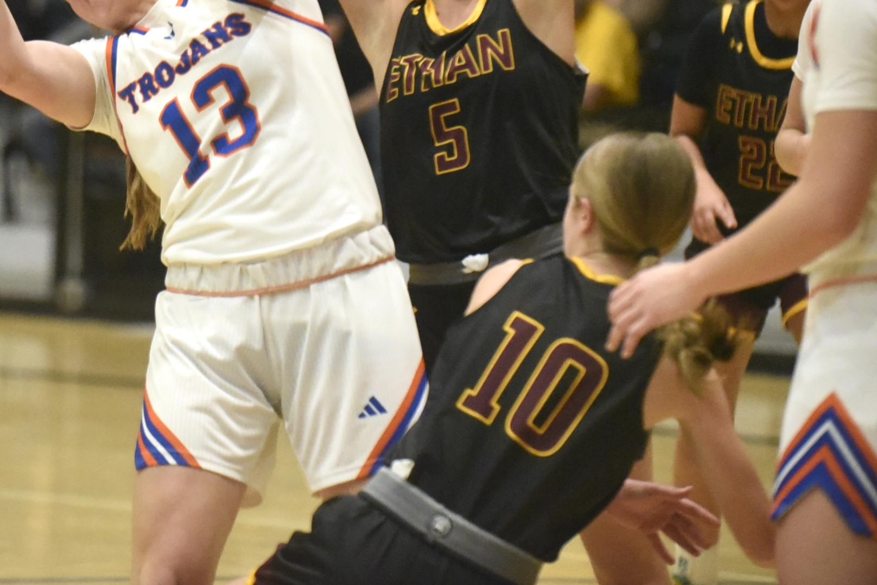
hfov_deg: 8.5
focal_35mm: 242
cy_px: 50
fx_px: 5898
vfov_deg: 5.7
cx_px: 217
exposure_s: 1/1600
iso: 12800
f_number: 3.2
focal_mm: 130
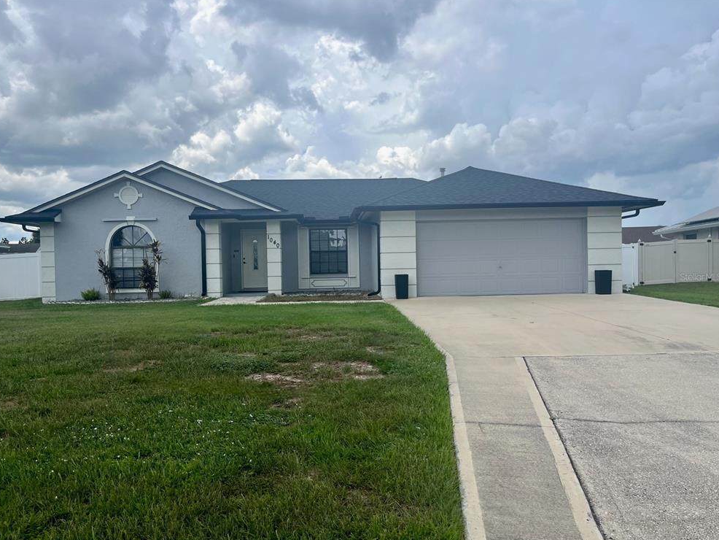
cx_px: 351
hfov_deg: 65.3
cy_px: 277
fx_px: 561
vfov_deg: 51.4
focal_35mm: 27
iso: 50
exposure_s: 1/3876
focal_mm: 5.1
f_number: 1.6
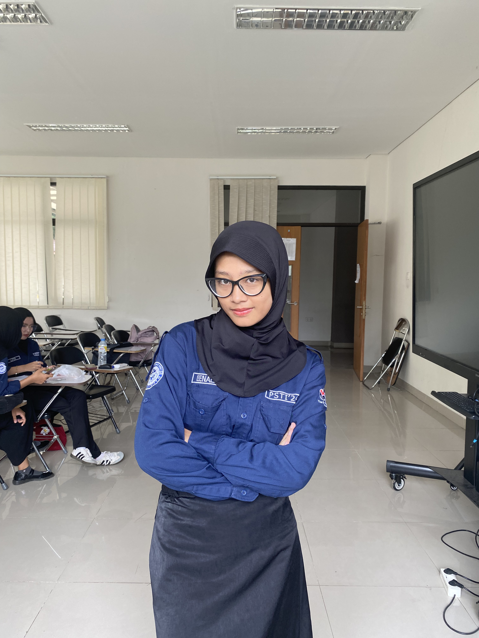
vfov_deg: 67.3
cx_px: 240
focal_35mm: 26
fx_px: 480
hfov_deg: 53.1
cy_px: 319
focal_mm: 4.25
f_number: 1.8
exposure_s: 1/121
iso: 80
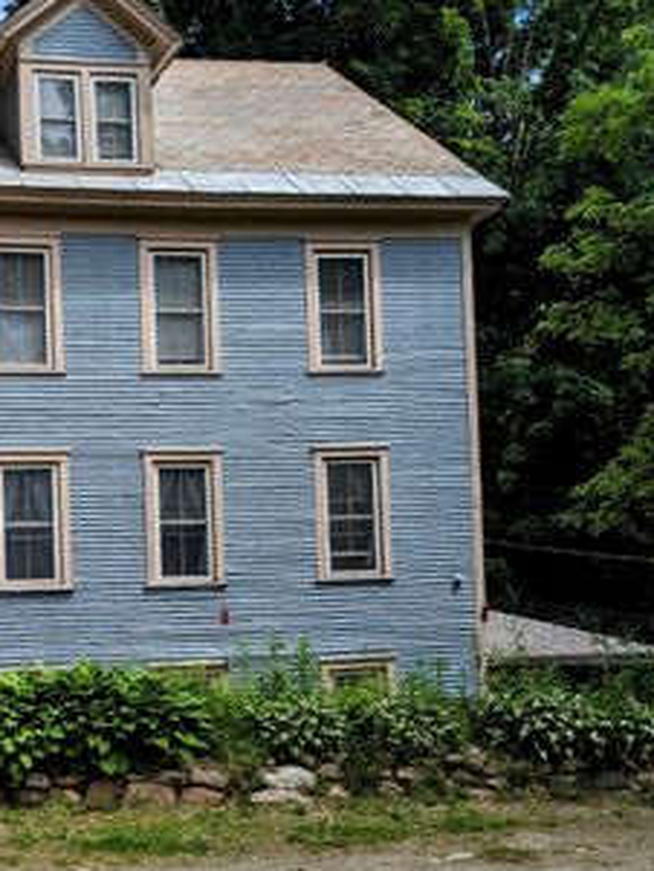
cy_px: 569
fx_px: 1334
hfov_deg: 26.1
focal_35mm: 53
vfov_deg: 35.9
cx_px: 3
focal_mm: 6.81
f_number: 1.85
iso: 43
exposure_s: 1/1715
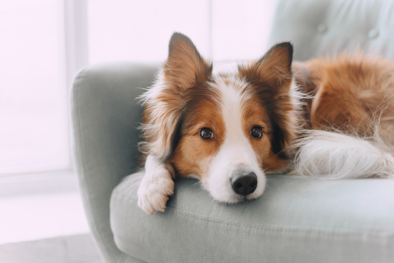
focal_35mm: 50
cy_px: 132
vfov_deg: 27.0
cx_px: 197
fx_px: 547
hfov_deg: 39.6
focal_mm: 50
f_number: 2
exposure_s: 1/400
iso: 1600
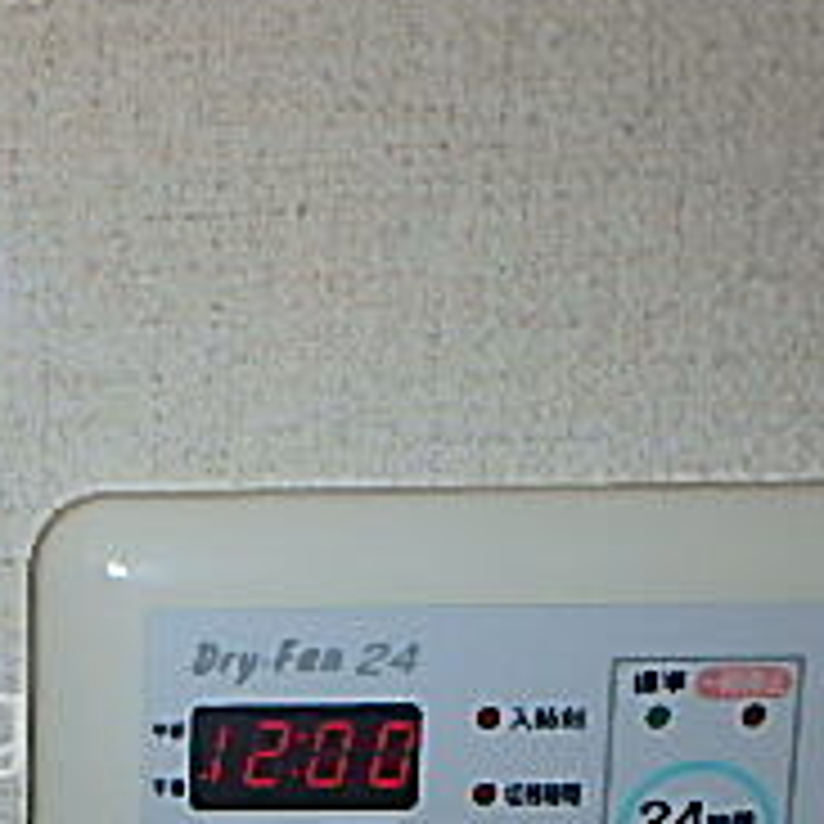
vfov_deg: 25.7
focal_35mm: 65
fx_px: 1751
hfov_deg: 23.3
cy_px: 725
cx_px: -257
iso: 160
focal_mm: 3.7
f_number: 3.5
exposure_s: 1/100
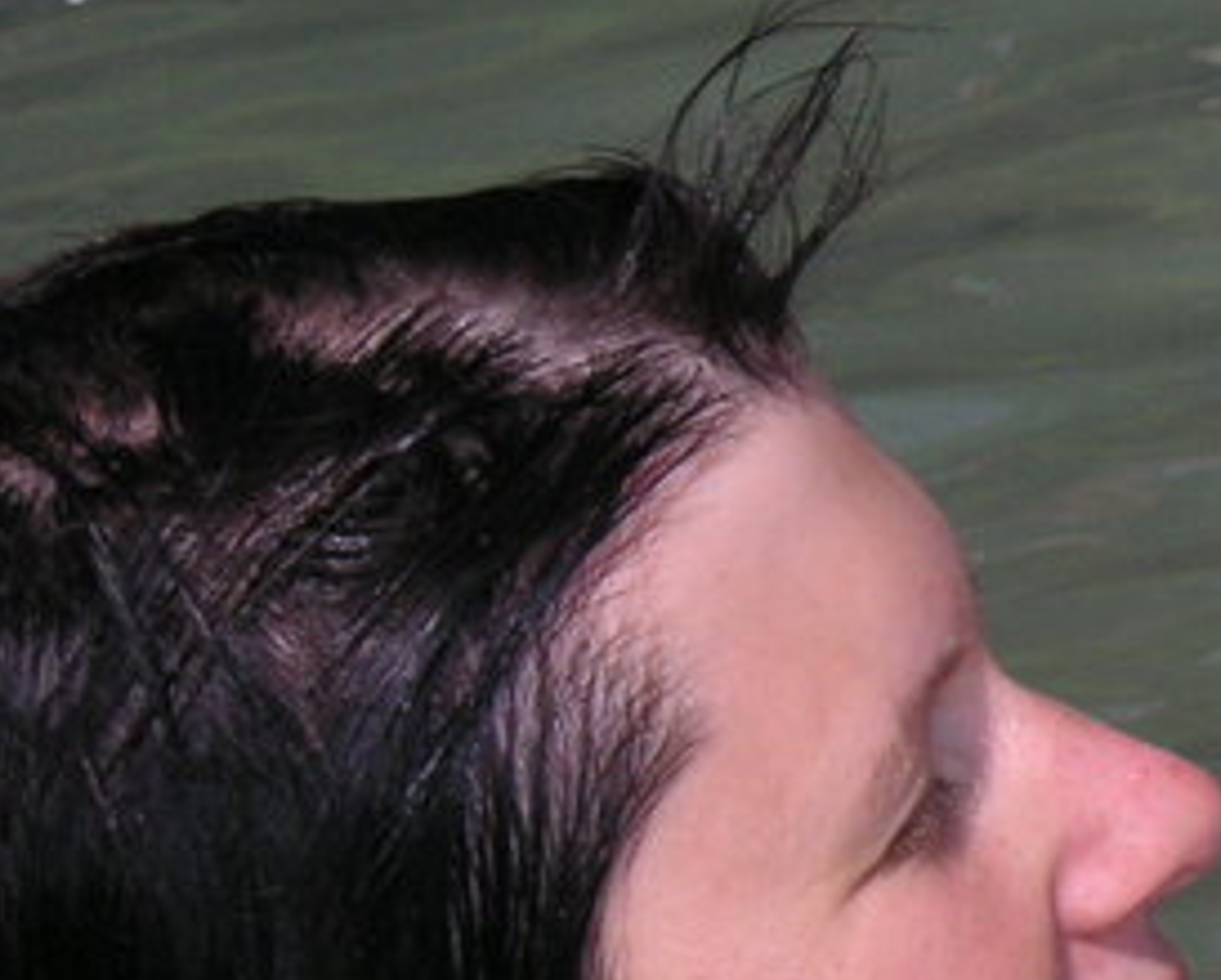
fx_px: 10238
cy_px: 868
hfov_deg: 6.8
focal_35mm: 283
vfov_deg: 5.5
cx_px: 1449
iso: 50
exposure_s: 1/1000
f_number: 5
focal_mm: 16.4
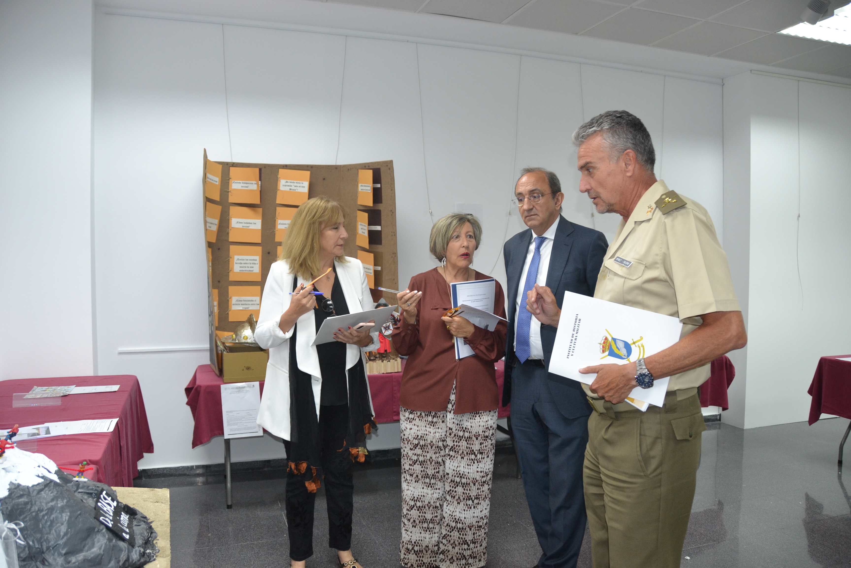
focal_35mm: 27
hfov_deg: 67.4
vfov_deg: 47.9
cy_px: 284
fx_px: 638
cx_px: 426
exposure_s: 1/60
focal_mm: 18
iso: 640
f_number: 3.5
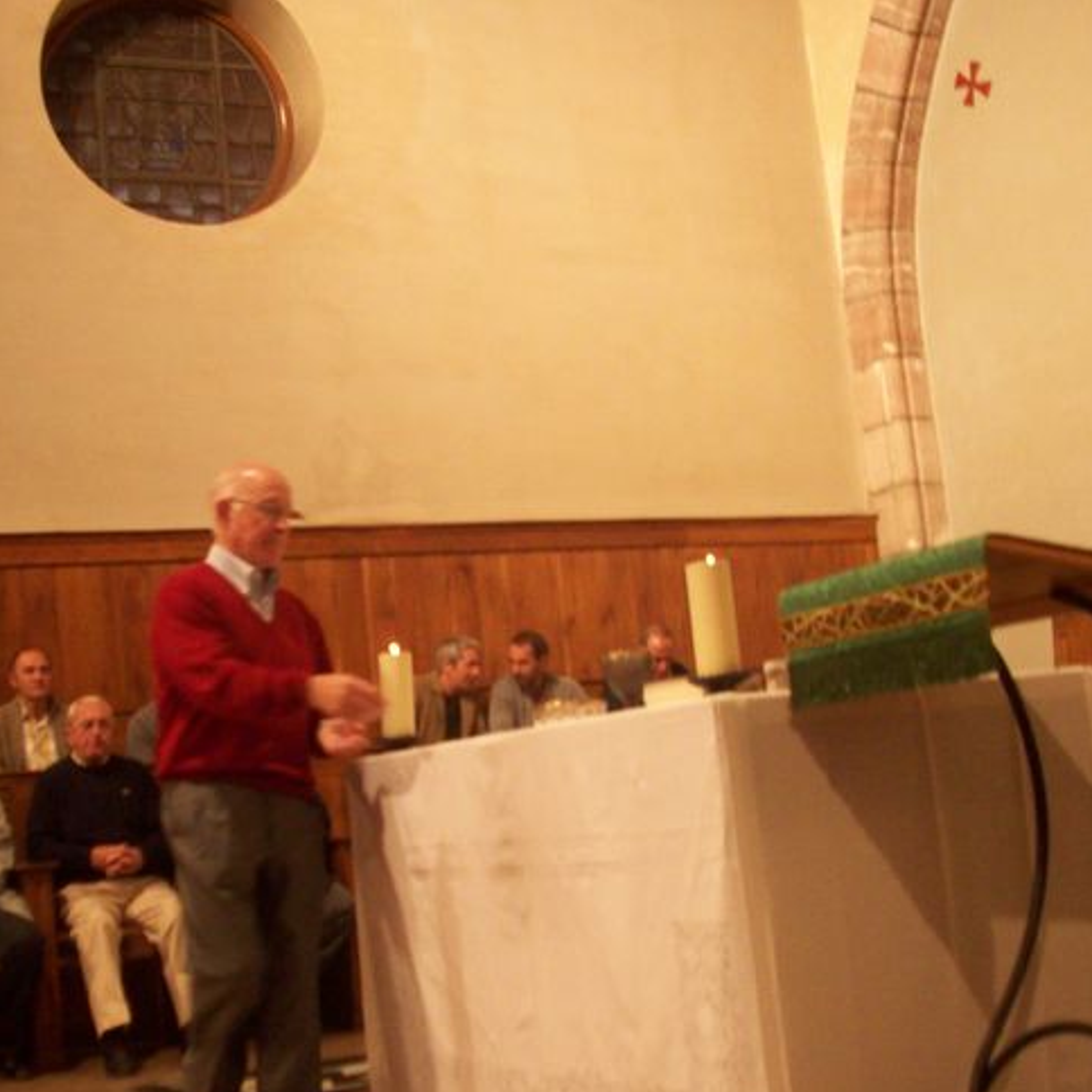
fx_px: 1927
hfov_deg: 31.5
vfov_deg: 31.6
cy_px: 639
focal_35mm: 54
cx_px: 413
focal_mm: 6.2
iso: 160
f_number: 2.8
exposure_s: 1/19.8
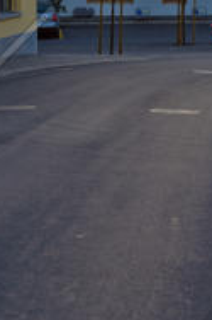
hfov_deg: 7.8
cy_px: -82
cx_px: 142
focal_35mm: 176
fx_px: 1557
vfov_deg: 11.4
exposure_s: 1/90
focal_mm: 38
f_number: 4
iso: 100
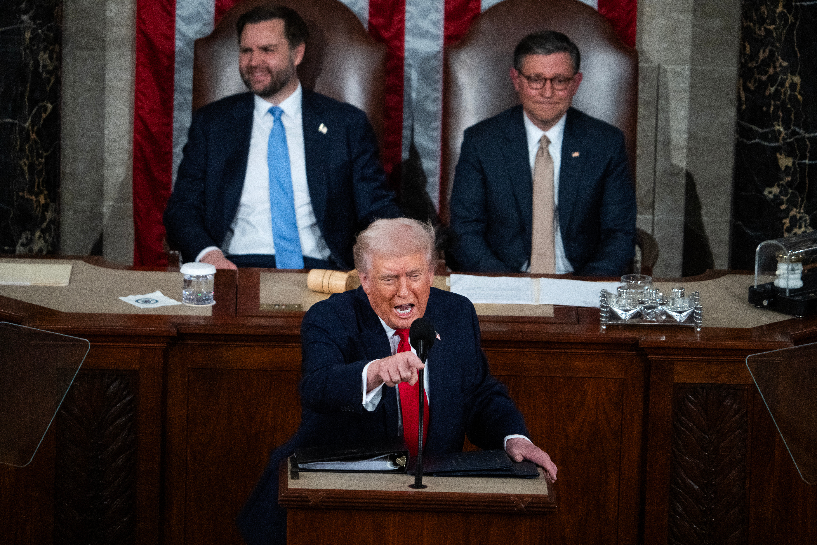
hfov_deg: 6.0
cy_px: 272
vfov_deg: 4.0
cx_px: 408
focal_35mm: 344
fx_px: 7806
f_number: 6.3
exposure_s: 1/640
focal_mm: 344
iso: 5000
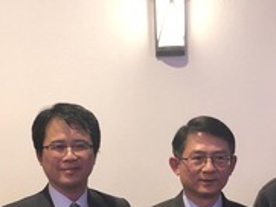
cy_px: 214
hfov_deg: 20.4
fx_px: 766
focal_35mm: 96
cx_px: 116
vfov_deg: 15.1
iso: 64
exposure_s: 1/15
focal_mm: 3.99
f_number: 1.8
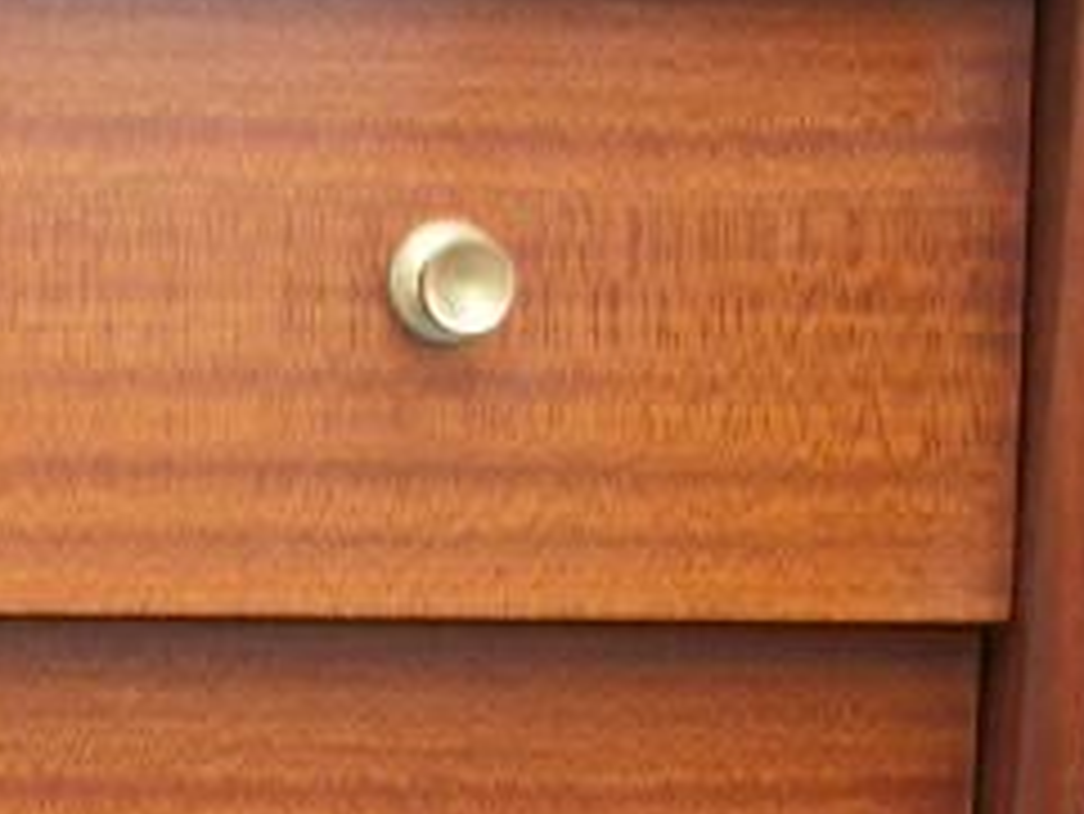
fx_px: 5326
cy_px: 836
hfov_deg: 11.0
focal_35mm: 170
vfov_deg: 8.7
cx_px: -765
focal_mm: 5.7
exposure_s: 1/50
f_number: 2.9
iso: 80
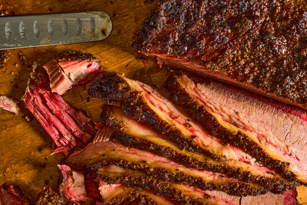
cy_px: 102
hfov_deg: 33.4
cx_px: 154
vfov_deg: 22.6
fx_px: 512
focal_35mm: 60
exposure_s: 1/200
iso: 100
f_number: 13
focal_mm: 60
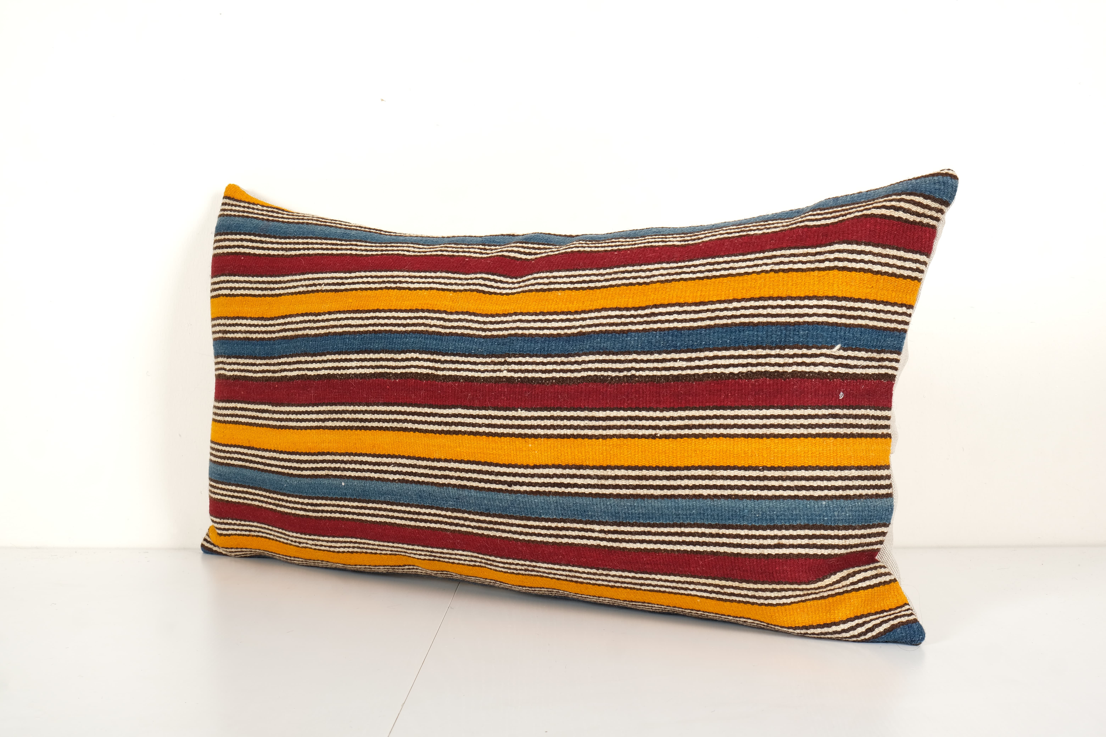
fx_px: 1382
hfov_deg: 43.6
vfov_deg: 29.9
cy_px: 368
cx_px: 553
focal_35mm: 45
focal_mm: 30.2
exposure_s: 1/160
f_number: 10
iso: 80
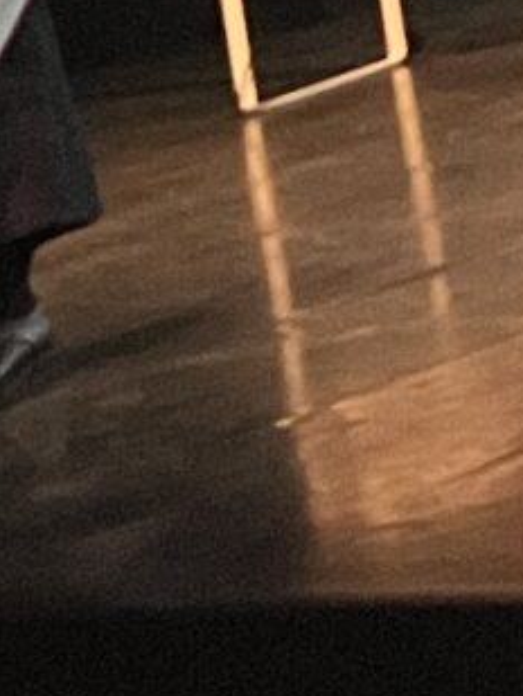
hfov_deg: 6.0
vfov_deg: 7.6
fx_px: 4670
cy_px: -1291
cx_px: 1549
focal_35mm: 232
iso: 200
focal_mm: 3.99
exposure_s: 1/60
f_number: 1.8
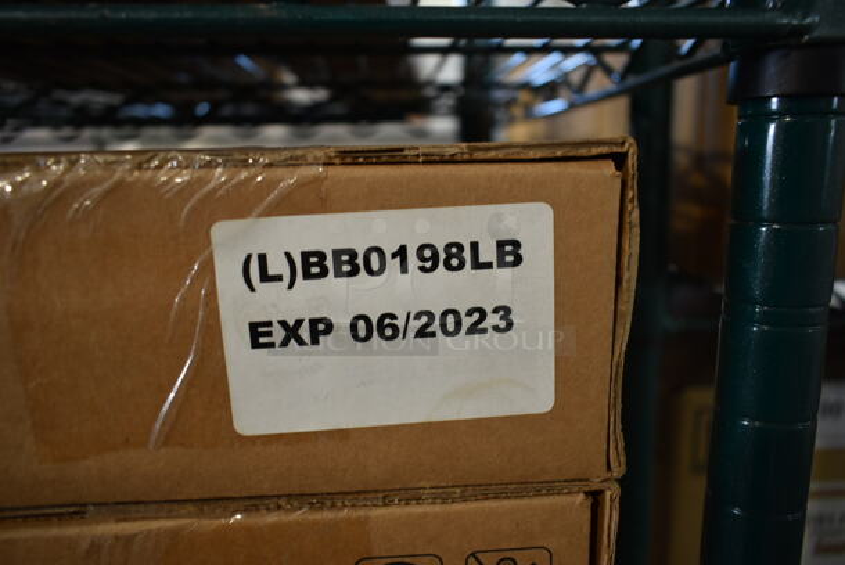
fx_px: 634
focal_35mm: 27
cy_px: 282
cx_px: 422
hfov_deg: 67.3
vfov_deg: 48.0
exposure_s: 1/30
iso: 450
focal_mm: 18
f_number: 3.5
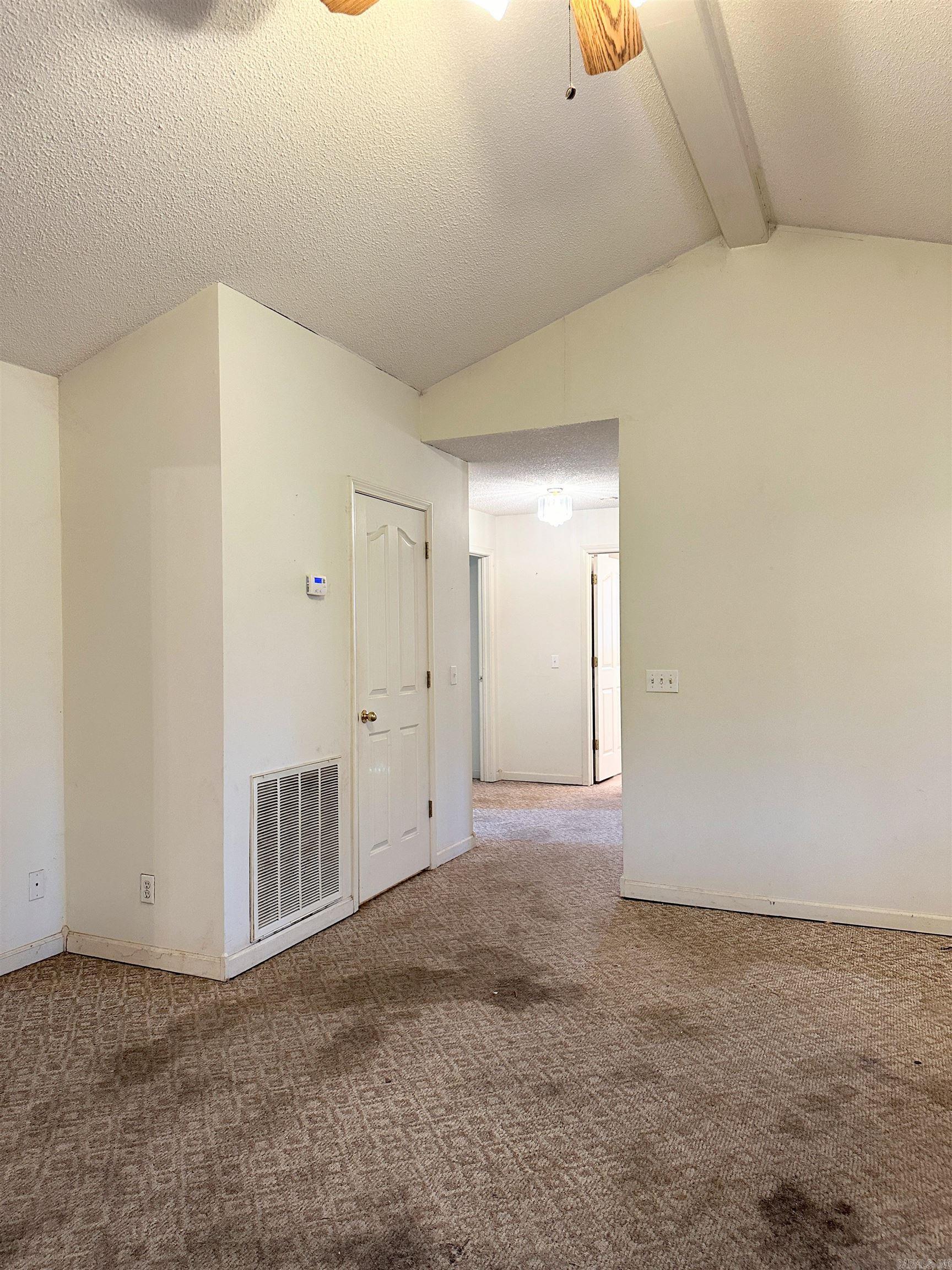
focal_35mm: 24
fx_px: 880
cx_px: 476
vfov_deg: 71.6
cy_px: 635
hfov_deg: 56.8
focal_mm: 6.86
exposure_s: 1/60
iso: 320
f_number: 1.78
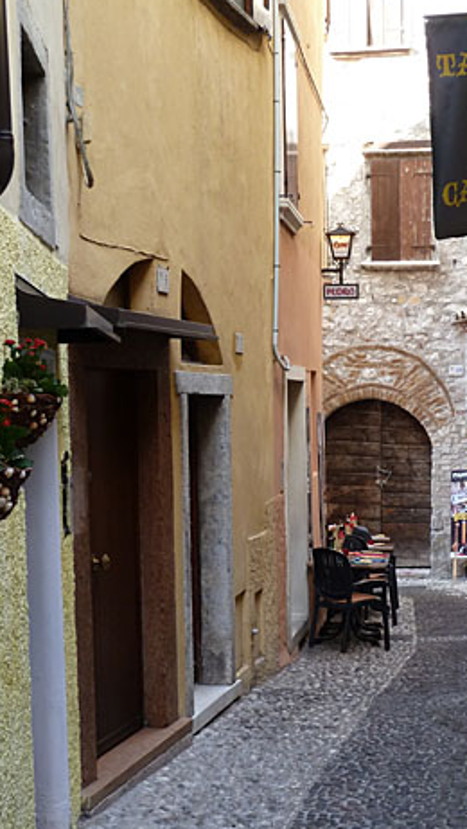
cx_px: 352
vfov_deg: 30.9
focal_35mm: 68
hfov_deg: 17.7
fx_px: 1494
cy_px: 516
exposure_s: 1/30
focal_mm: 7.9
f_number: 3.8
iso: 160
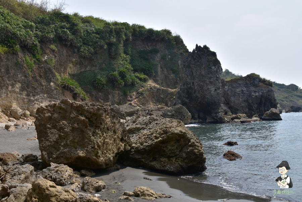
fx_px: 277
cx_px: 151
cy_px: 101
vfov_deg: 40.1
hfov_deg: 57.2
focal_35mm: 33
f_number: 10
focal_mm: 22
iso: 100
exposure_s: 1/200
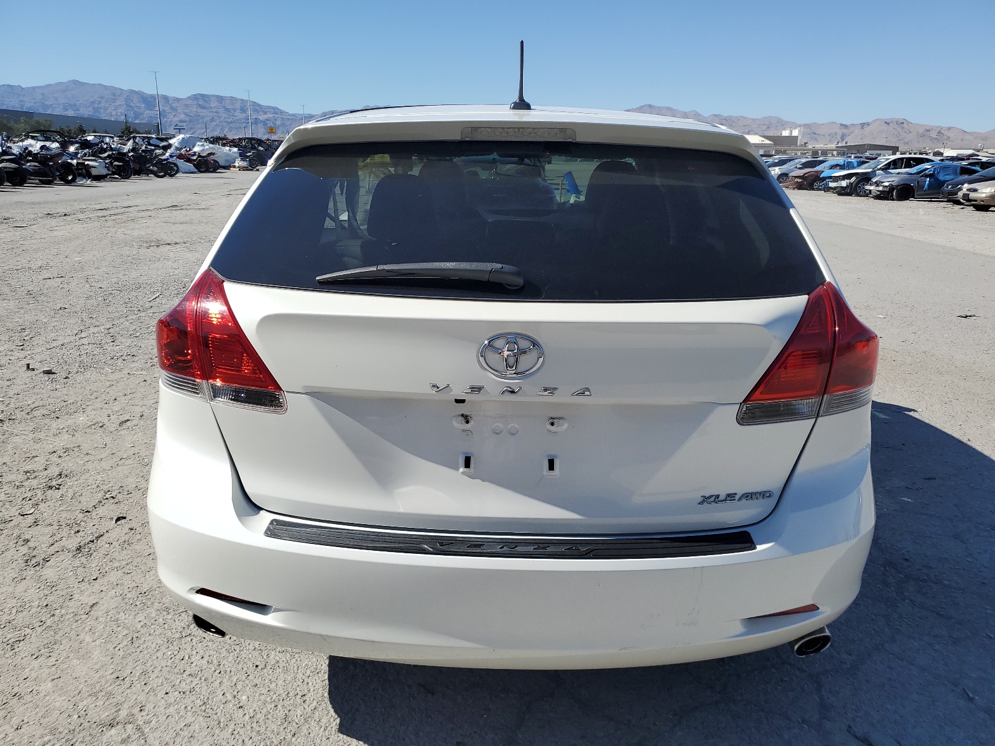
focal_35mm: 26
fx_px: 747
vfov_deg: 53.1
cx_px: 498
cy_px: 373
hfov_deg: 67.3
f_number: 1.5
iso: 50
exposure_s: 1/5000
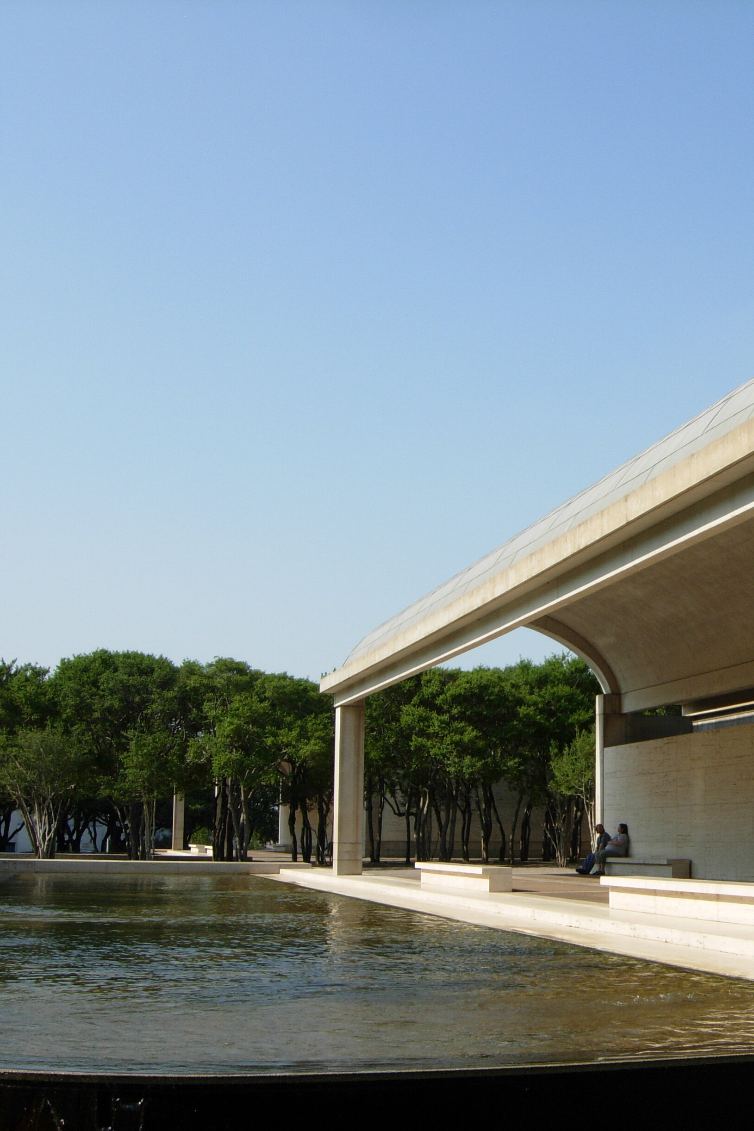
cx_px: 693
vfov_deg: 39.6
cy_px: 566
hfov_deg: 26.0
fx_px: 1571
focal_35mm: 50
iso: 50
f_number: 6.1
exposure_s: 1/332
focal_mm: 7.5
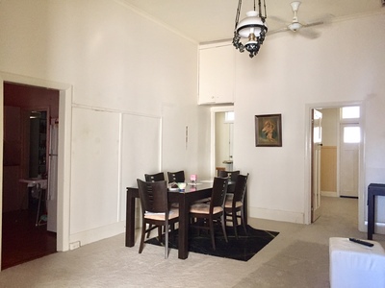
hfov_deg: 61.7
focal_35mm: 29
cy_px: 144
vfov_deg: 48.2
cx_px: 192
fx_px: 323
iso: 250
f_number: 2.2
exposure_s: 1/33
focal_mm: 4.15
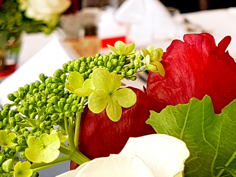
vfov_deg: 11.8
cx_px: 276
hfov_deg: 15.7
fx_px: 825
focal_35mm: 121
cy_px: -75
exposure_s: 1/101
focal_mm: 4.2
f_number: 1.7
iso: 50
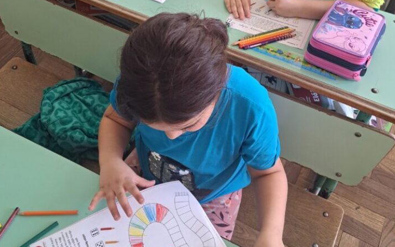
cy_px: 50
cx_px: 199
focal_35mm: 38
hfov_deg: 51.5
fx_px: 409
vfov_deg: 32.7
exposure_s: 1/50
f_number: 1.8
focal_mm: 5.23
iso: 100
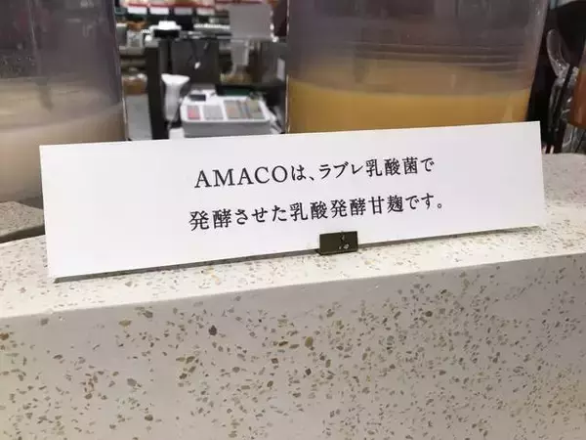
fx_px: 474
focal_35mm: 28
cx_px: 293
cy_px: 220
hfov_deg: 63.4
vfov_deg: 49.7
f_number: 1.8
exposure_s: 1/120
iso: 32
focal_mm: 3.99
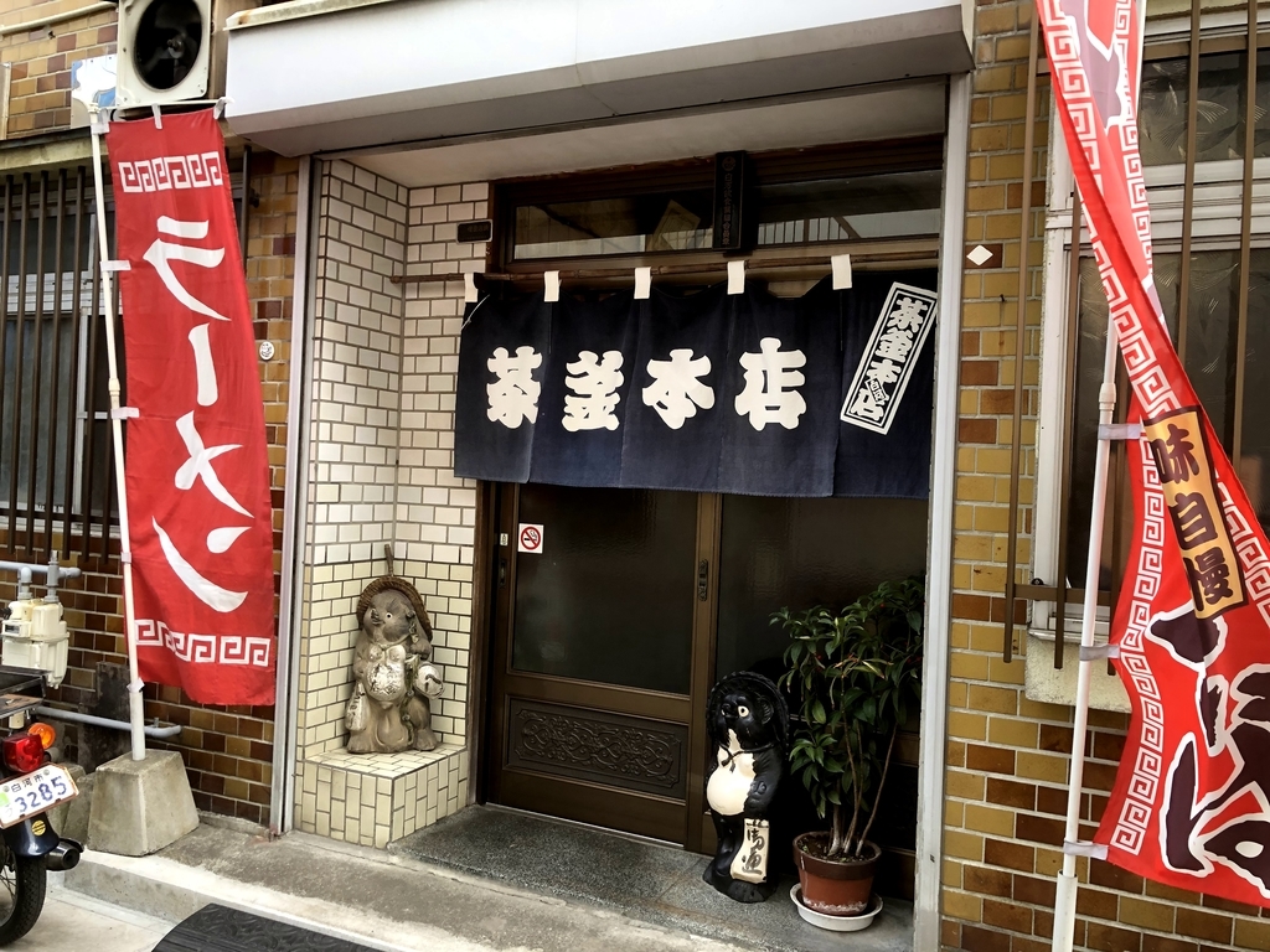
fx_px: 1027
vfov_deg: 49.7
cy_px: 476
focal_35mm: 28
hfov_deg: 63.4
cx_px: 635
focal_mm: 4
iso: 25
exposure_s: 1/120
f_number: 1.8
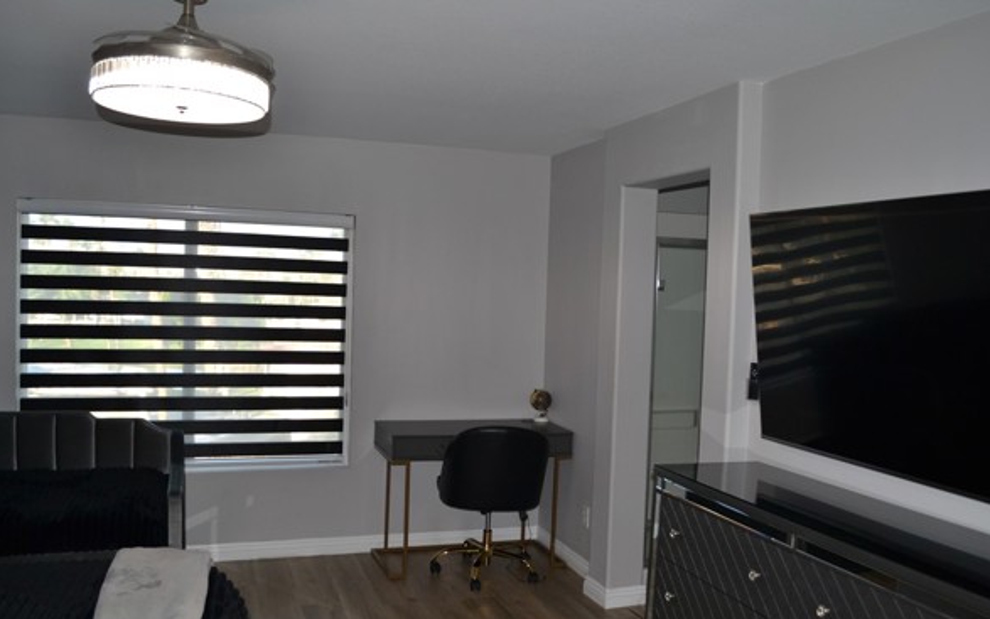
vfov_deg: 41.8
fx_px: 809
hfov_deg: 62.9
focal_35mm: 30
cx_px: 508
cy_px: 320
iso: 250
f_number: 4
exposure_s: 1/125
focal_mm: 18
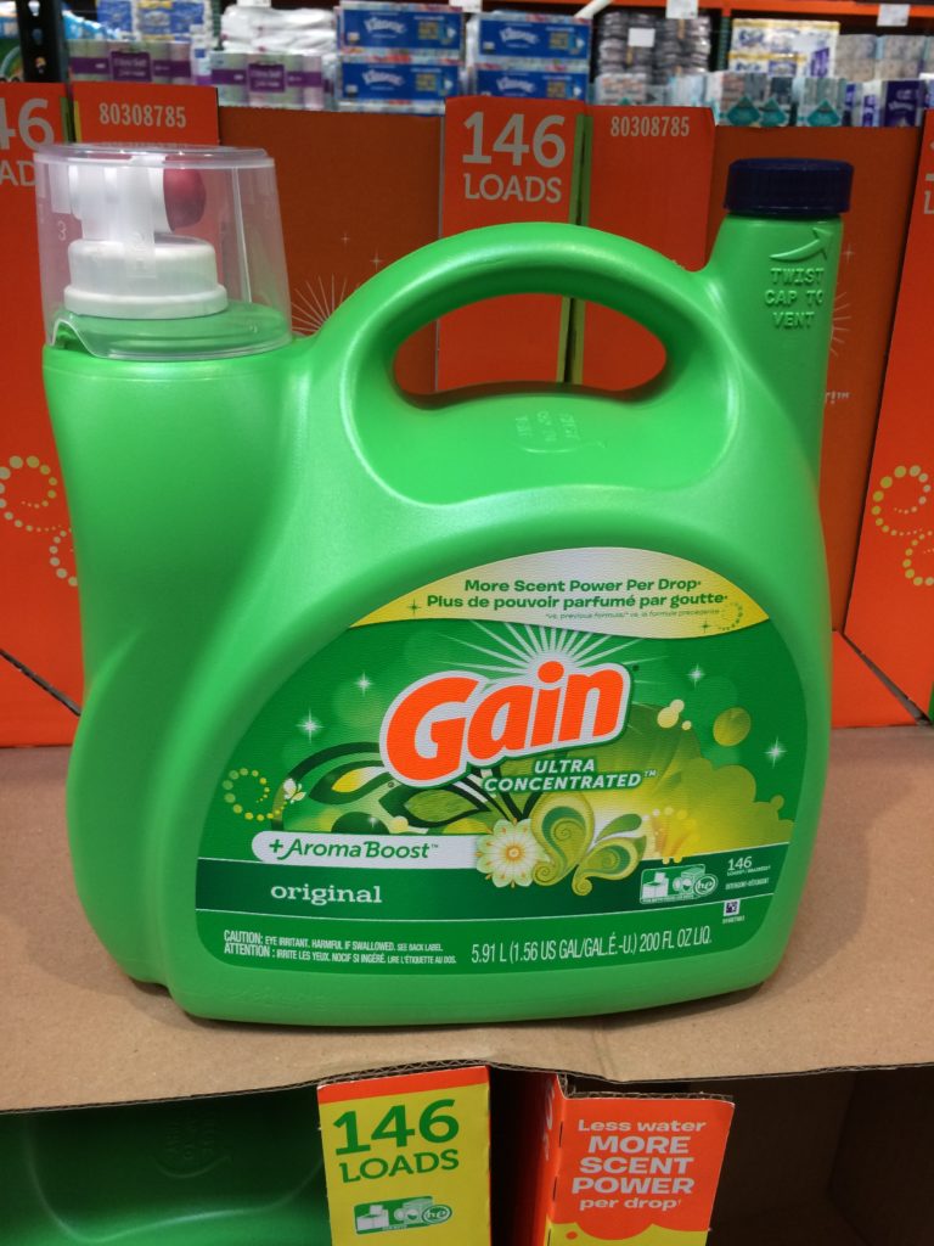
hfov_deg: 48.2
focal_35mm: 29
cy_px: 623
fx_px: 1043
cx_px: 467
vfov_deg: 61.7
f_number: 2.2
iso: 64
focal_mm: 4.15
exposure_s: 1/33
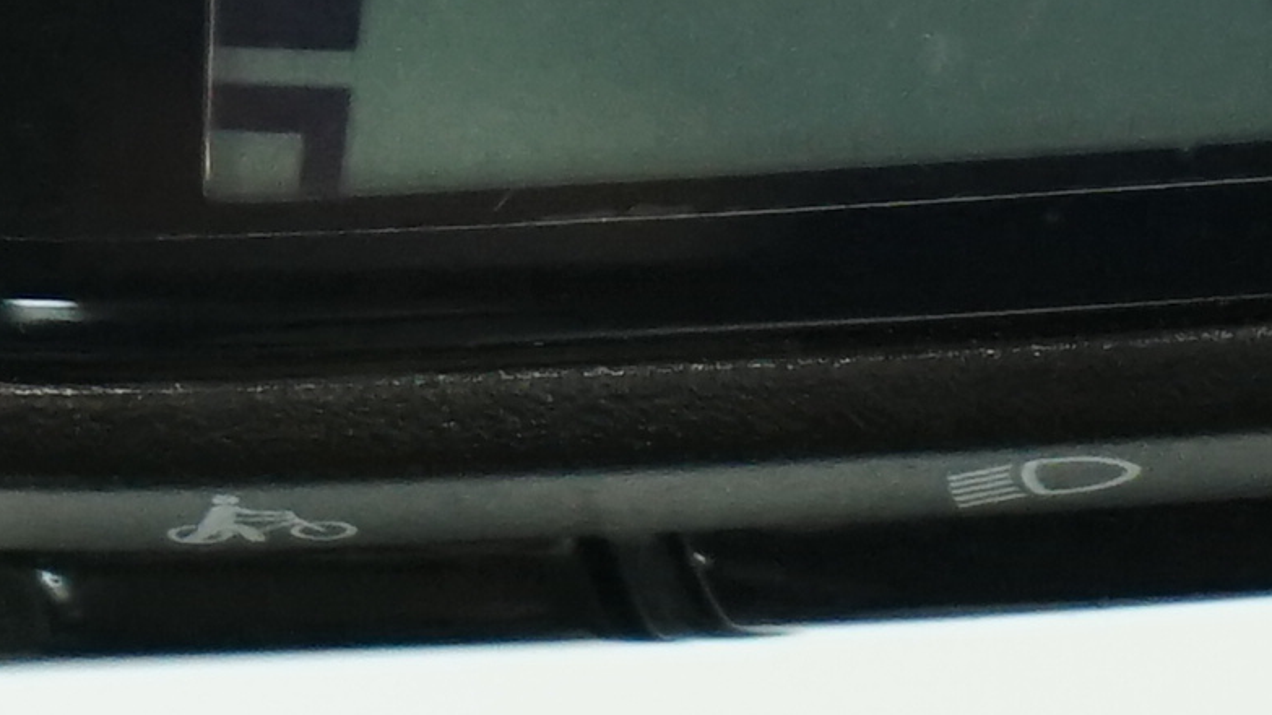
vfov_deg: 2.4
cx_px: 1212
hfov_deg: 4.2
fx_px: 17332
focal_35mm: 514
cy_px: -504
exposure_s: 1/200
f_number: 5.6
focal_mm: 64
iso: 1600
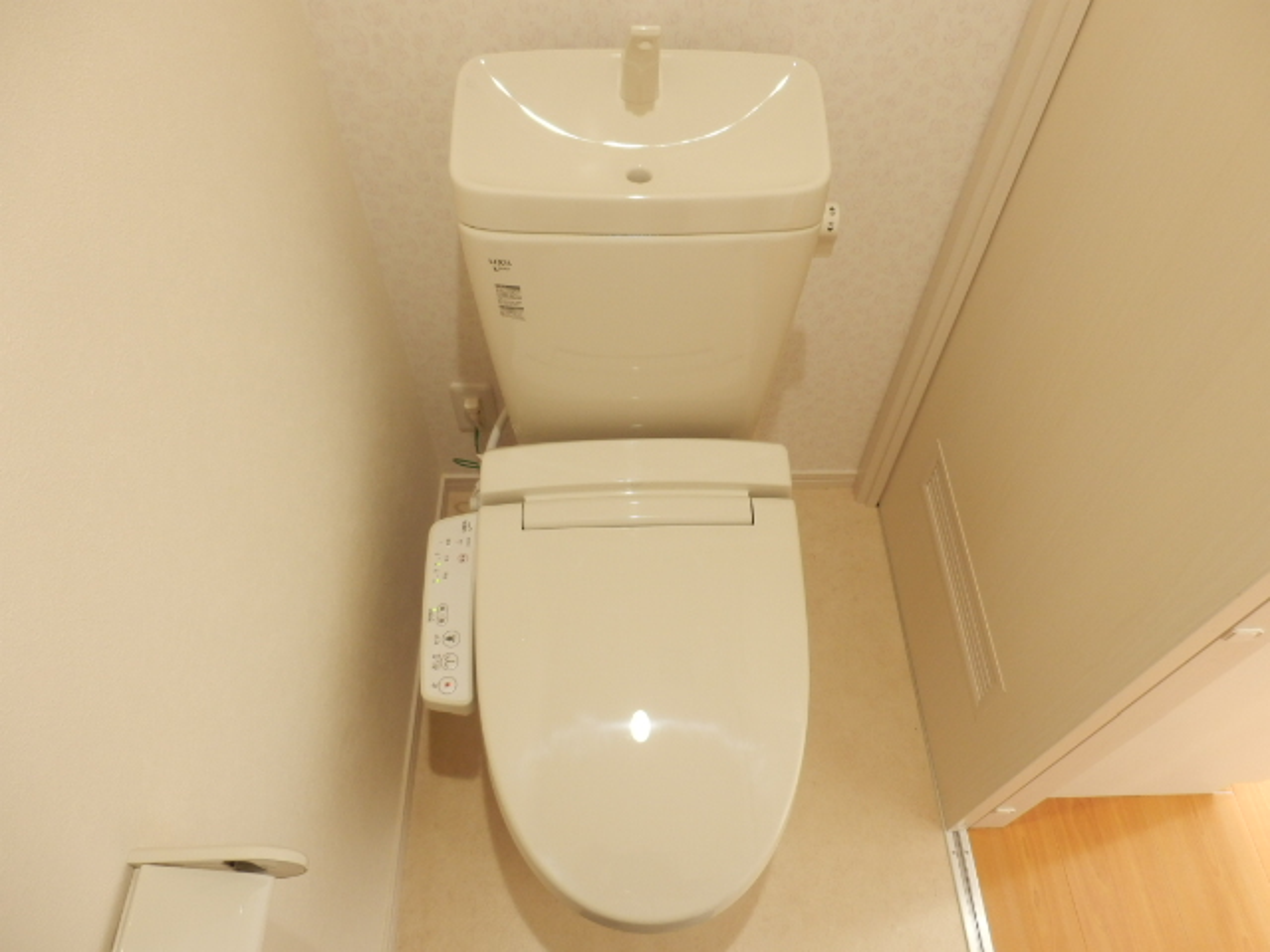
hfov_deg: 71.6
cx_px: 635
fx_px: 881
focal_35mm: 24
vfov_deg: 56.8
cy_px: 476
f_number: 3
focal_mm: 4.2
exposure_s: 1/20
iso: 200
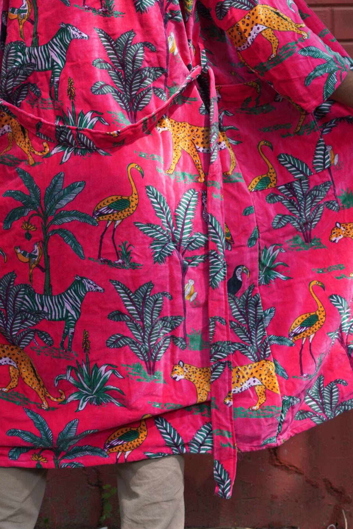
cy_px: 124
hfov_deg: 14.5
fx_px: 1382
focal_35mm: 94
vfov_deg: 21.5
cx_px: 109
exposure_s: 1/125
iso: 250
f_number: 5
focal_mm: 50
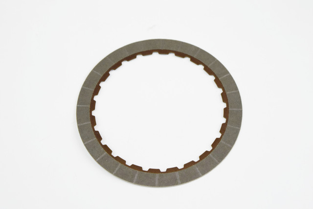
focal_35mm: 82
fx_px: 717
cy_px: 104
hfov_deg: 24.6
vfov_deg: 16.6
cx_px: 156
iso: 1400
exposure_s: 1/60
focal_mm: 55
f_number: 5.6
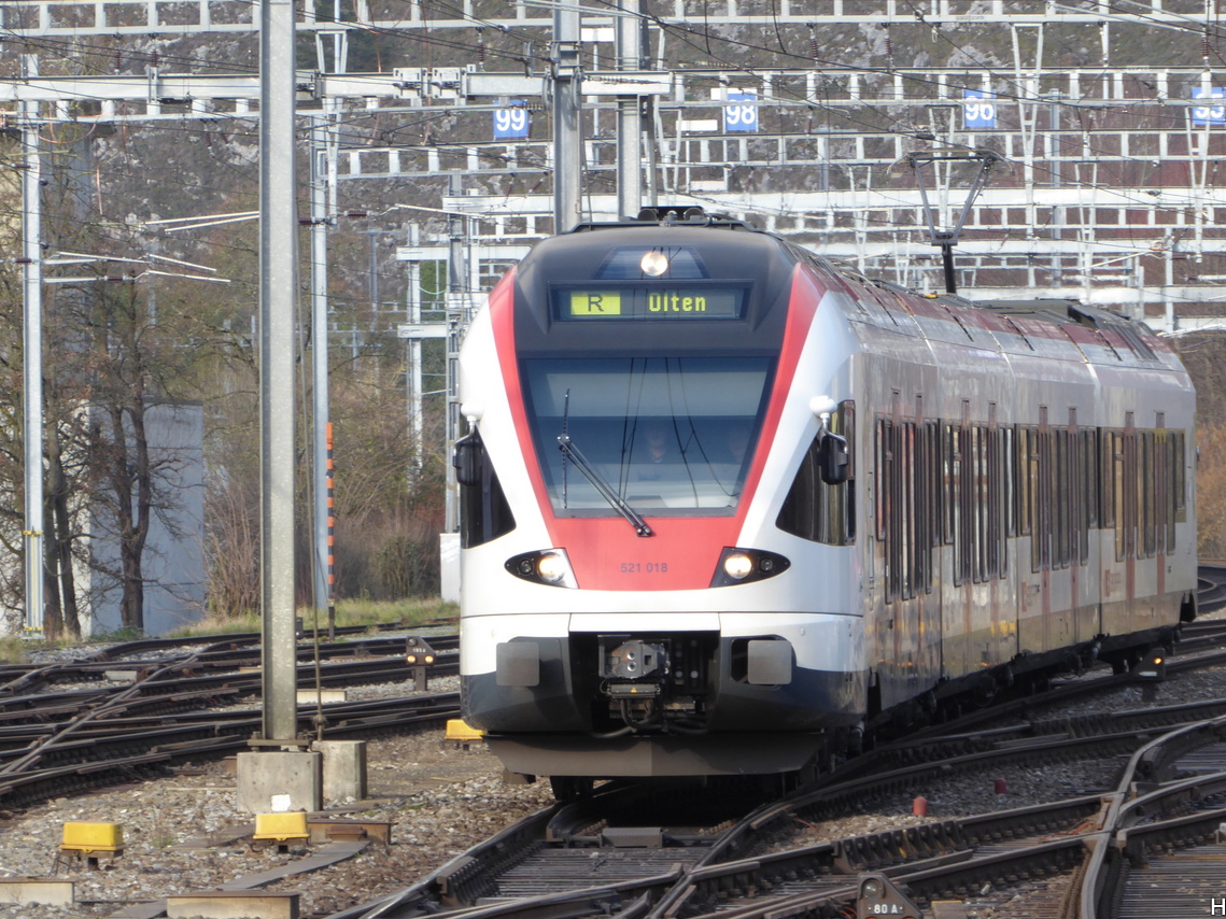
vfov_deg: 3.3
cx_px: 638
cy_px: 463
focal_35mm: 454
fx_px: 16078
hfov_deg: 4.4
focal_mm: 77.3
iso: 100
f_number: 6
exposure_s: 1/100
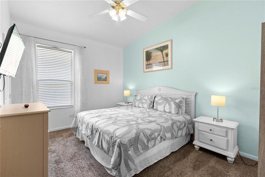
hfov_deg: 96.8
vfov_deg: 73.7
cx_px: 132
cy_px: 88
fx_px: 118
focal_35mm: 16
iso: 800
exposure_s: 1/80
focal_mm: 16
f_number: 8
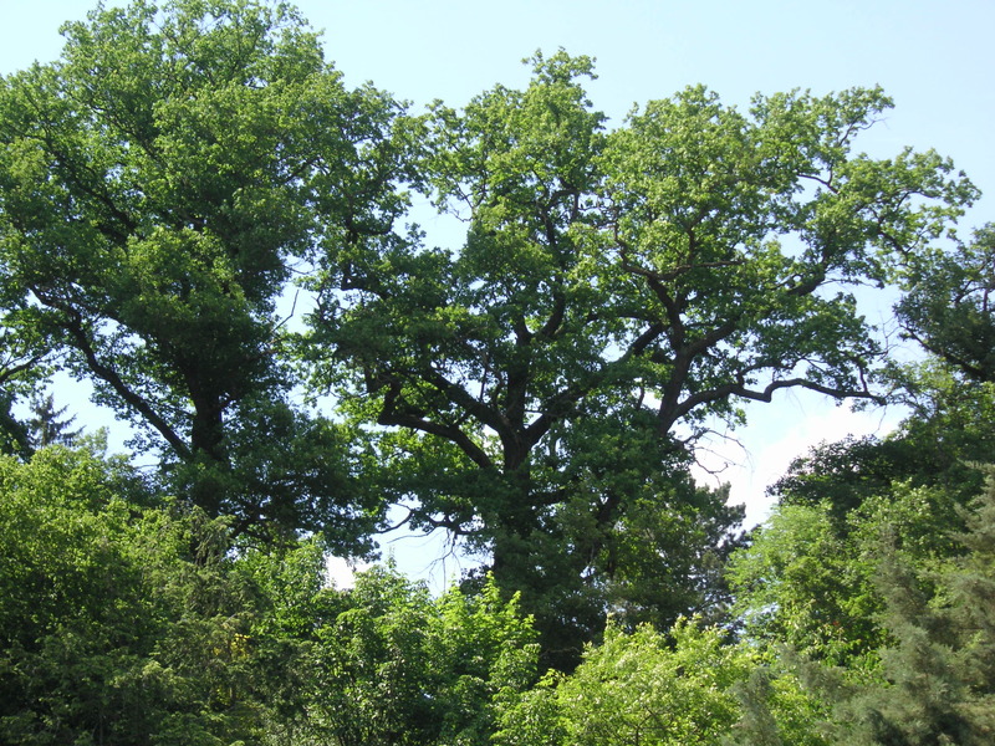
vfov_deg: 14.1
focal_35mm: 105
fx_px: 3018
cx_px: 498
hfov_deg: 18.7
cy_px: 373
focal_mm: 17.1
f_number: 5
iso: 50
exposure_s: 1/180
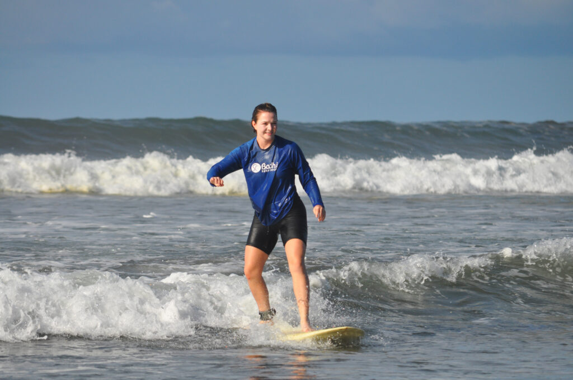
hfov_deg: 6.9
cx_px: 286
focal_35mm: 300
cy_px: 190
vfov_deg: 4.6
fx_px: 4769
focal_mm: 200
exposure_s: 1/2000
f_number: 7.1
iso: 400
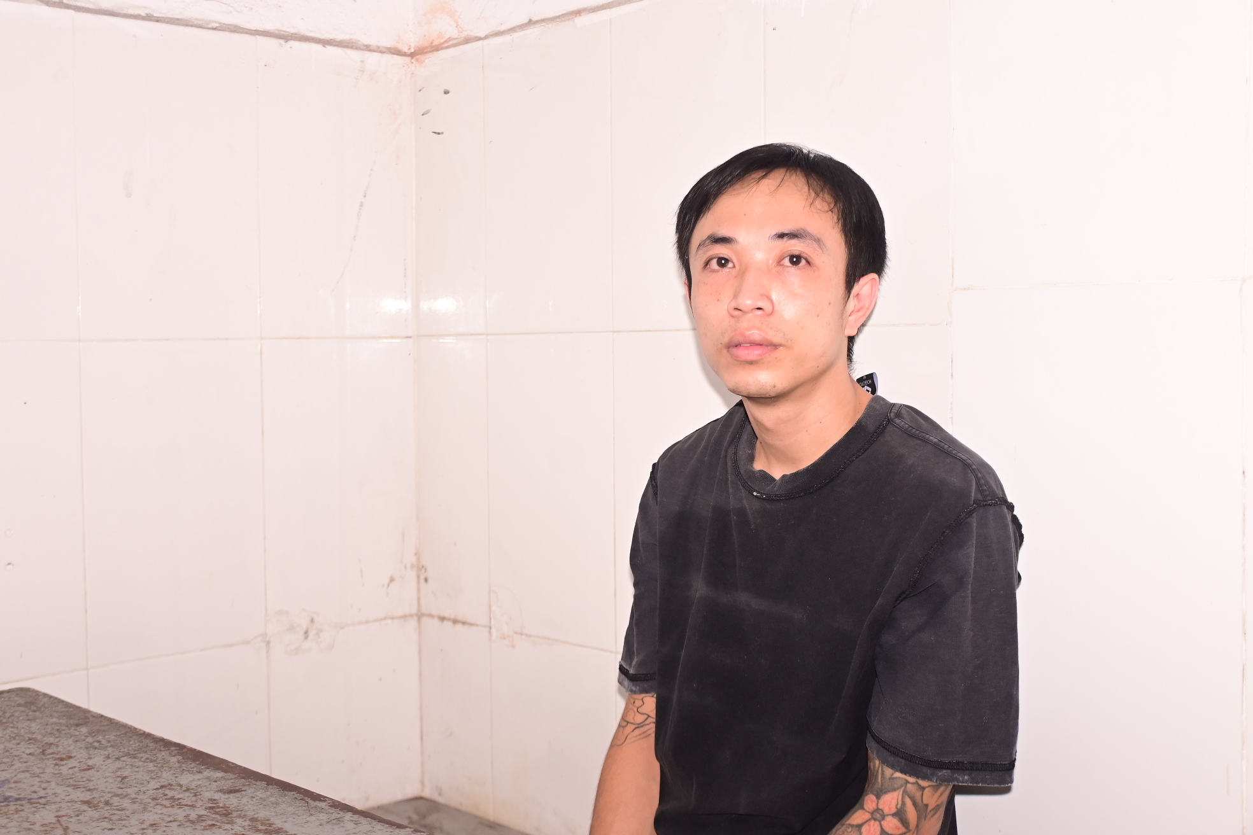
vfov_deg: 29.9
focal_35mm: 45
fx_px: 1566
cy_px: 418
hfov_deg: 43.6
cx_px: 626
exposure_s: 1/200
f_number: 4
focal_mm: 30
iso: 400
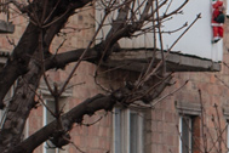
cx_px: 490
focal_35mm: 317
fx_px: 2016
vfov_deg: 4.2
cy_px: 389
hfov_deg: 6.3
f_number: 4.5
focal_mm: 50
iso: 160
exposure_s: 1/200
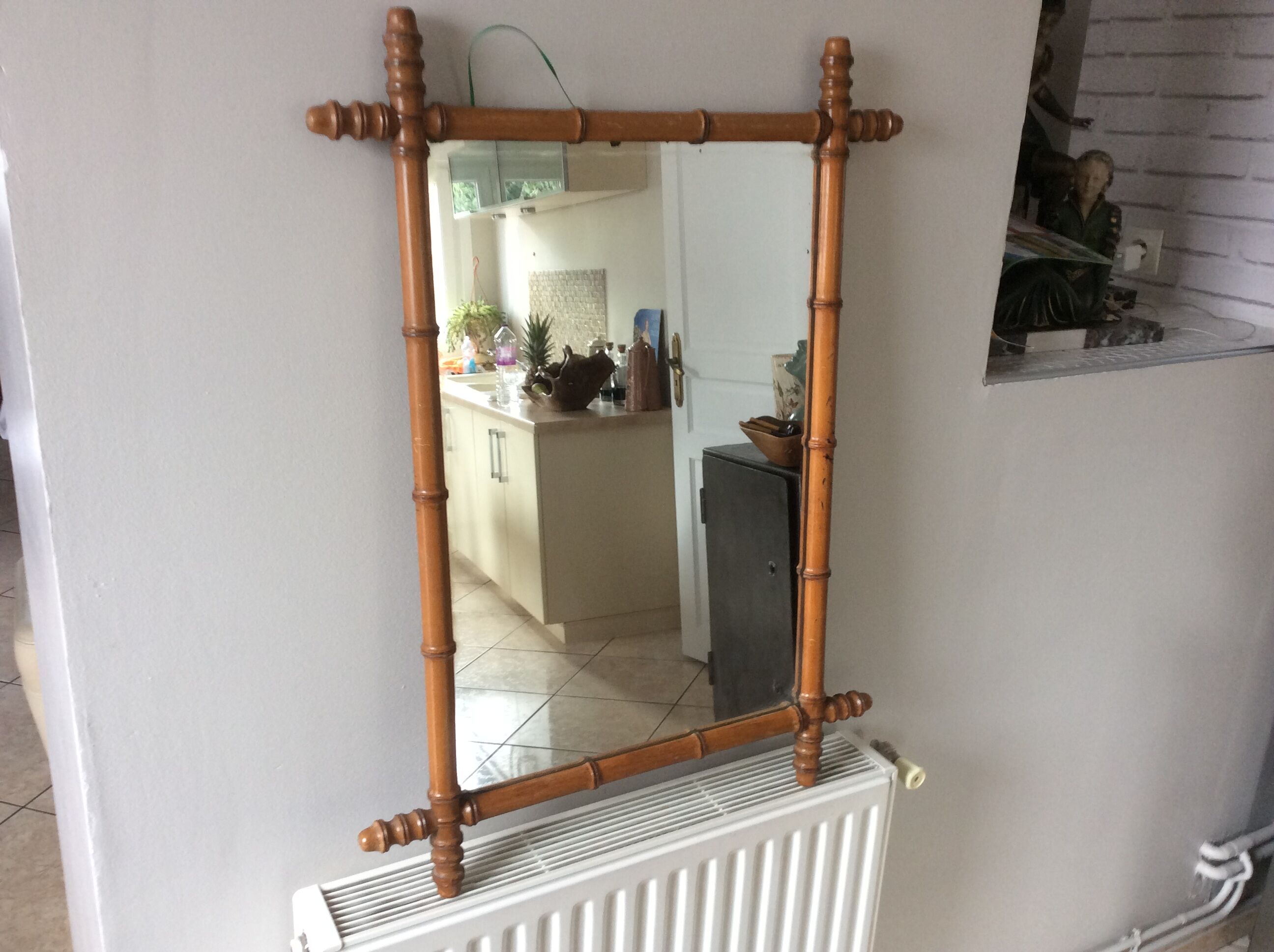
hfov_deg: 56.9
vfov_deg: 44.1
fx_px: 1176
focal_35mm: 32
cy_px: 476
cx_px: 637
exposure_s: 1/25
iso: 64
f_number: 2.4
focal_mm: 3.3
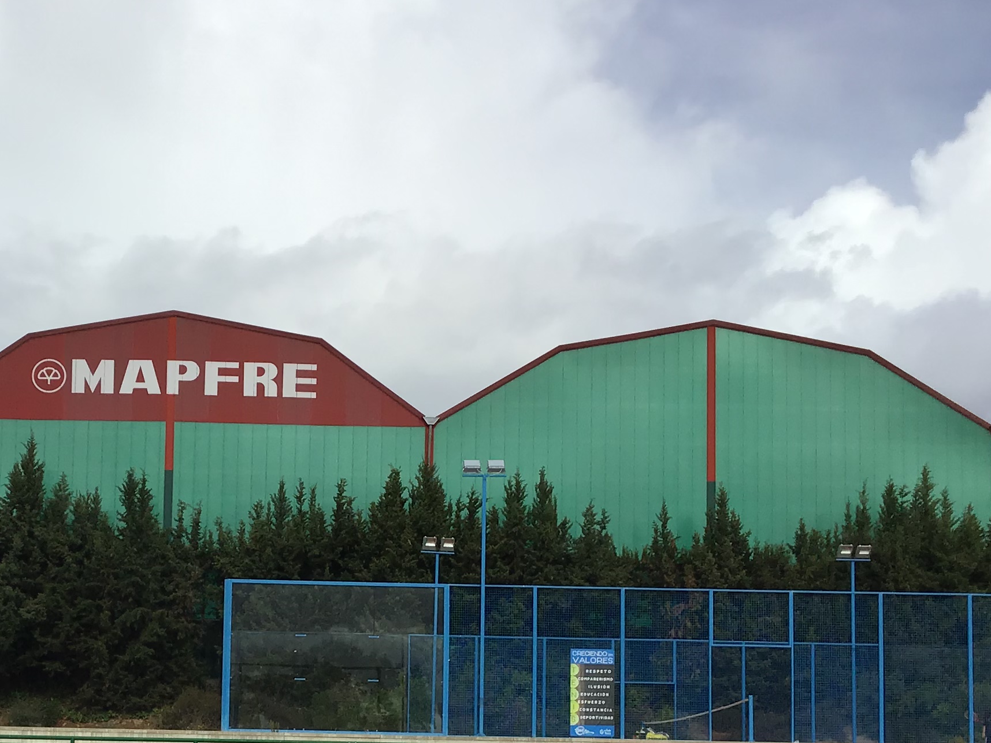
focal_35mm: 59
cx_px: 277
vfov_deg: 24.1
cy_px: 682
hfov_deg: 32.2
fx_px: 1689
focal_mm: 3.3
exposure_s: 1/2262
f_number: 2.4
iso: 25
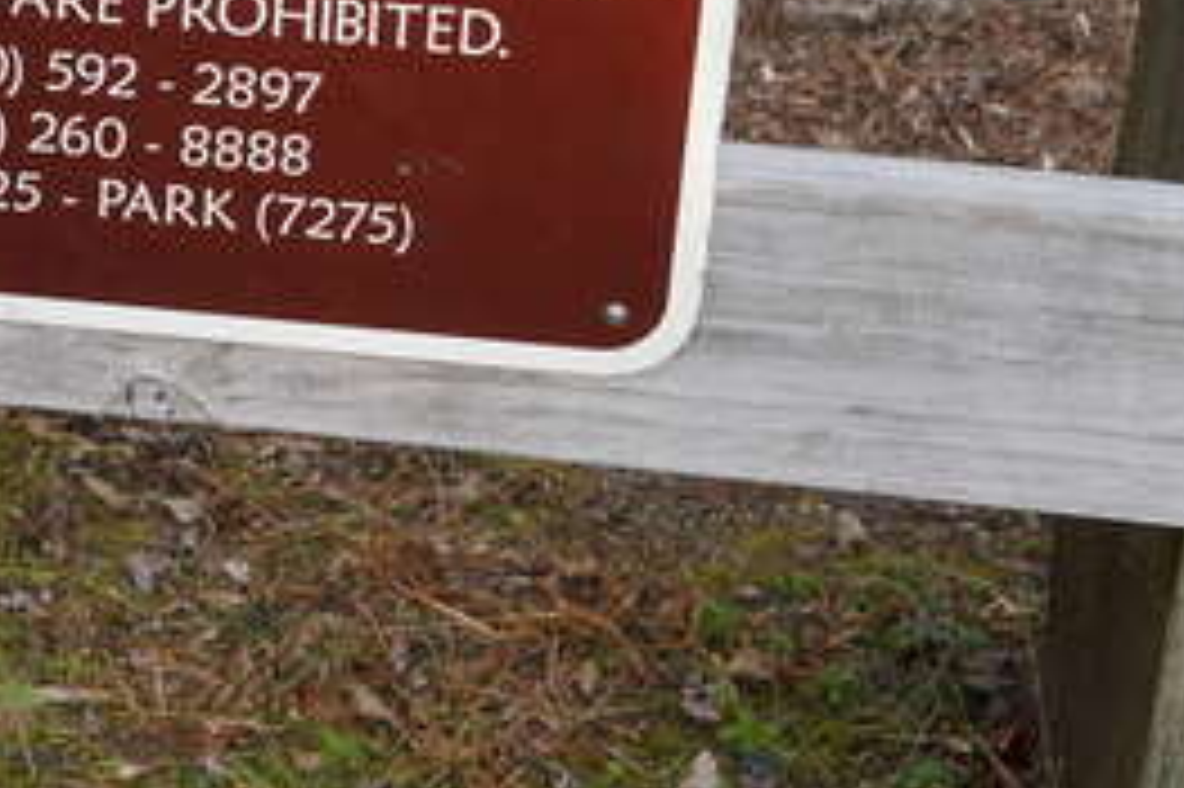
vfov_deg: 10.5
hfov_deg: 15.7
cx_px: -41
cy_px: -169
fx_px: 4207
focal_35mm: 128
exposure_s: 1/125
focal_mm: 28
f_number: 6.3
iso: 100
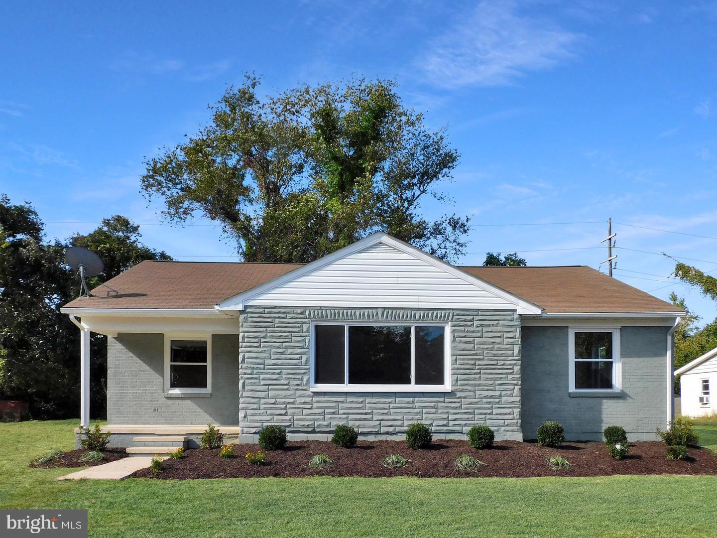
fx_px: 497
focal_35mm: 24
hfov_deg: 71.6
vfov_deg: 56.8
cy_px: 269
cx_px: 358
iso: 125
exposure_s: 1/1000
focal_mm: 4.3
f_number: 3.3
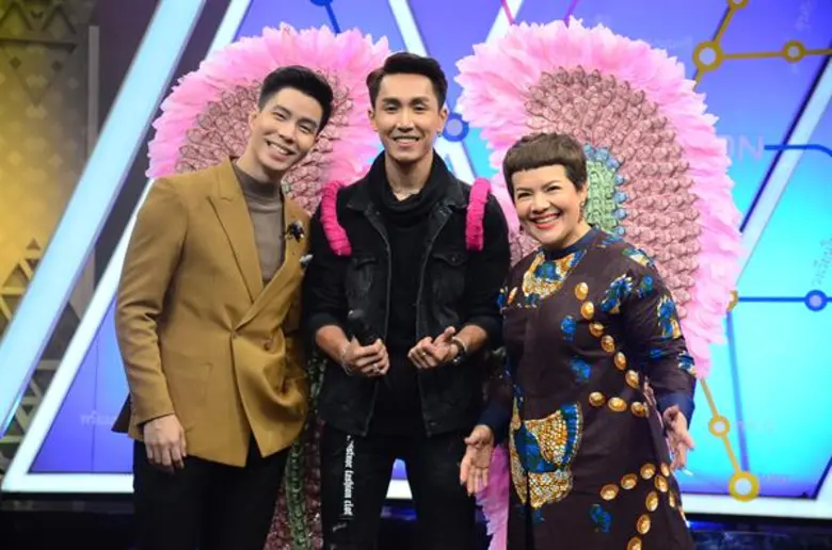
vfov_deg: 10.1
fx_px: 3112
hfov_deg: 15.2
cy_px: 275
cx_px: 416
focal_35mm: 135
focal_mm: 90
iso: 2000
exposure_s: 1/500
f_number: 5.3
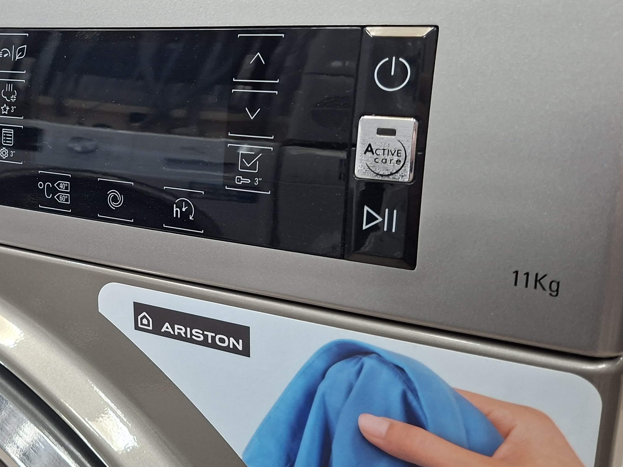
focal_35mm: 41
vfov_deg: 35.0
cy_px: 190
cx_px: 100
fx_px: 738
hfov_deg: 43.0
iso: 250
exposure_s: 1/50
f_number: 1.8
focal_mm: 5.54
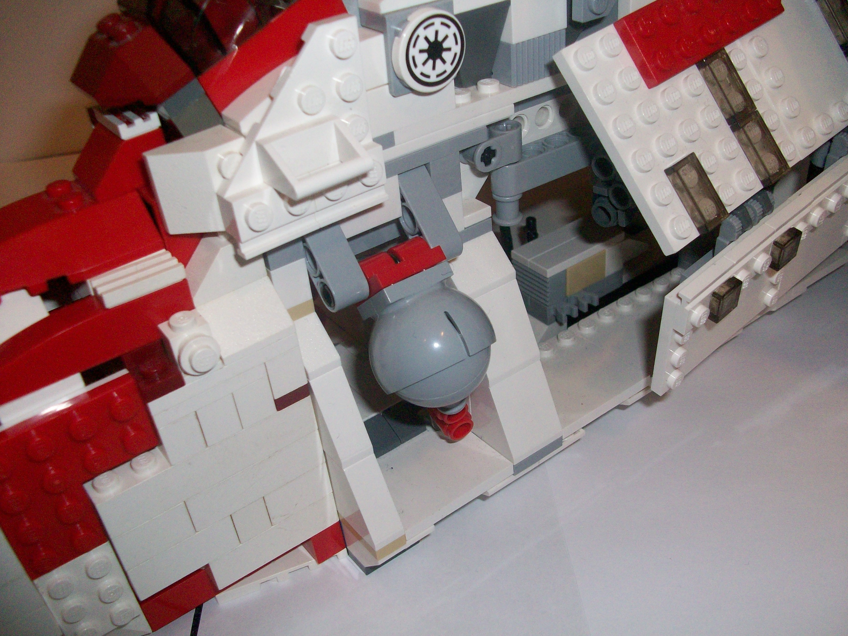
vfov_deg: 41.8
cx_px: 424
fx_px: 833
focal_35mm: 34
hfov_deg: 54.0
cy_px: 318
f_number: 2.8
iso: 160
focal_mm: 5.7
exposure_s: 1/60
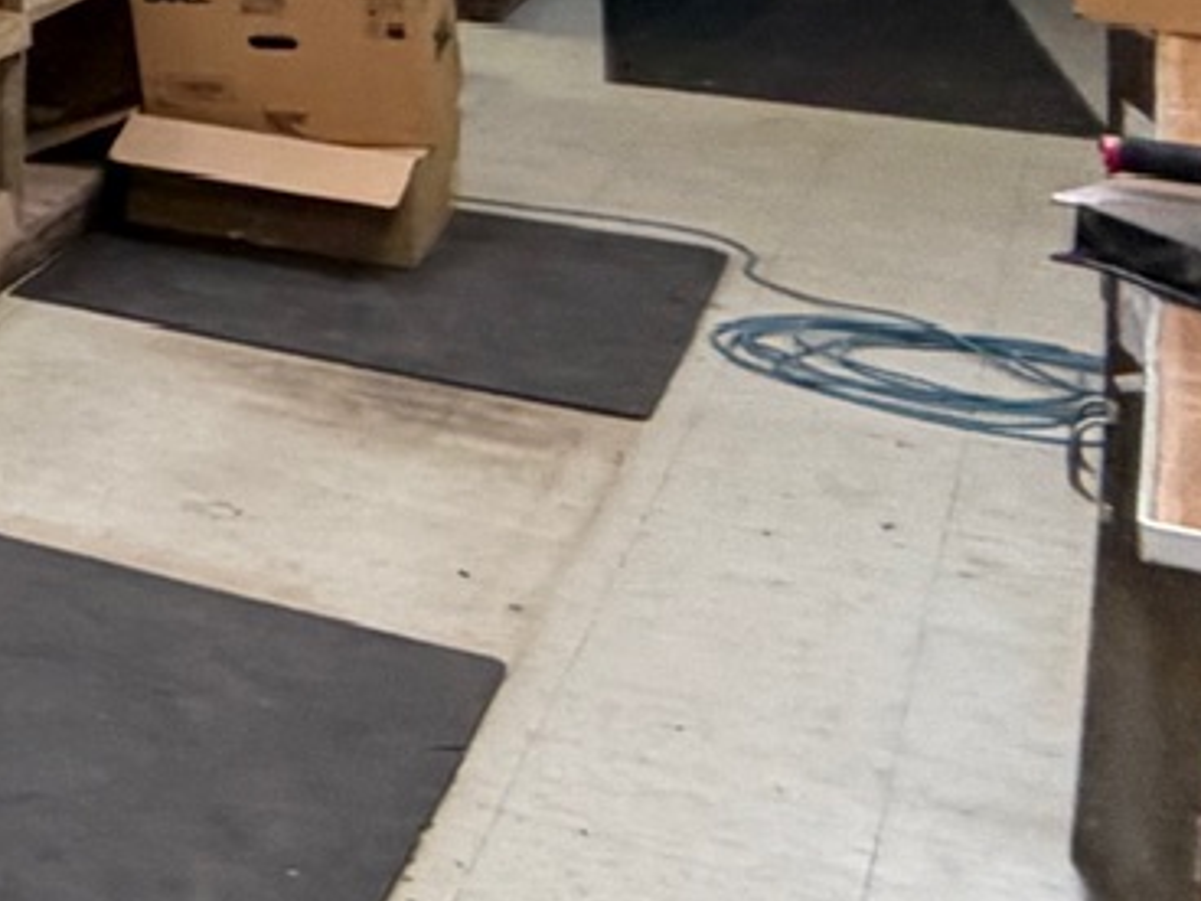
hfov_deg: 12.8
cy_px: -450
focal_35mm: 78
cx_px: -2102
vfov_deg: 17.1
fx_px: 2706
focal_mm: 2.22
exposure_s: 1/60
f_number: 2.2
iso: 250
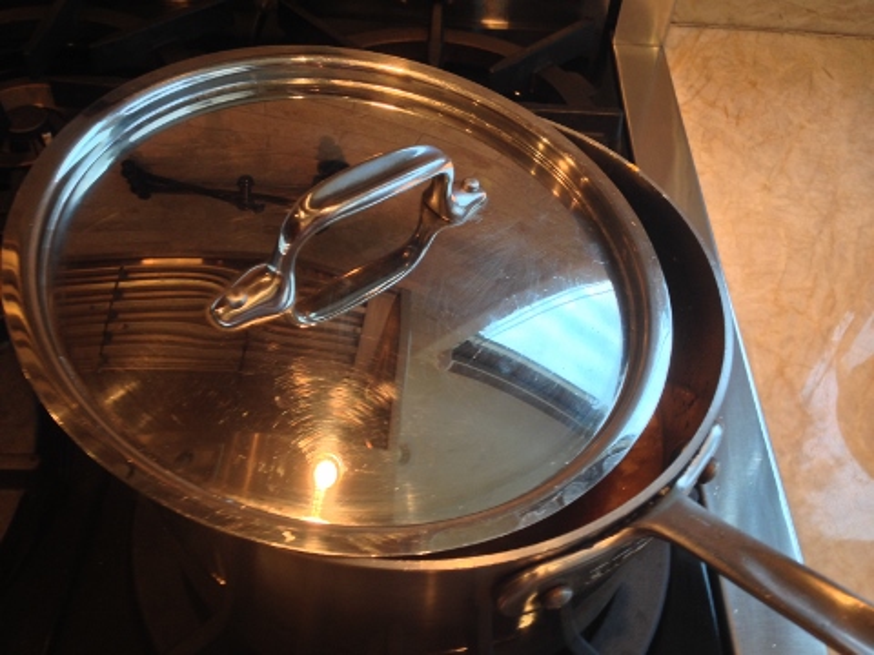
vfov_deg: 42.9
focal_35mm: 33
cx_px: 437
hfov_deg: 55.4
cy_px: 328
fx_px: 833
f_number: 2.4
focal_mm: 4.12
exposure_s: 1/20
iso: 80
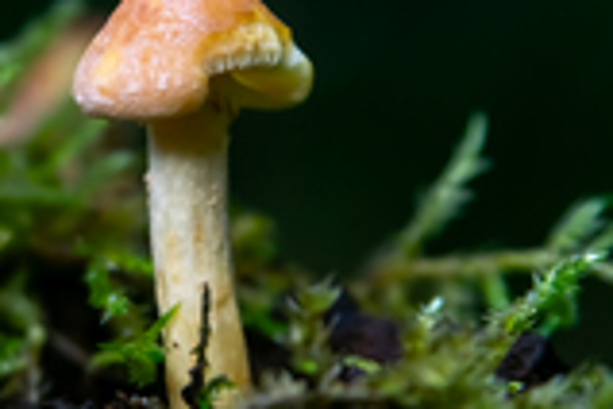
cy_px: 164
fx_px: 5558
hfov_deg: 6.3
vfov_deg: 4.2
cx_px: 123
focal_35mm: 326
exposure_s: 1/160
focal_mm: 75
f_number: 4.5
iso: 100
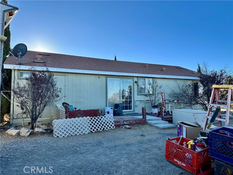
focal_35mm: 24
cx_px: 116
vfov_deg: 56.8
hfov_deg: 71.6
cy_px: 88
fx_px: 162
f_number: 1.78
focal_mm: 6.86
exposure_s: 1/2809
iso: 80
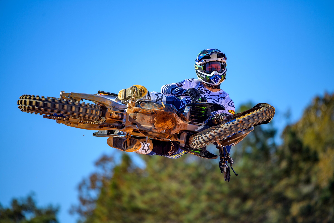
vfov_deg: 4.6
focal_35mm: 300
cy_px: 112
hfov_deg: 6.9
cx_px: 167
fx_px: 2783
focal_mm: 300
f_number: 4
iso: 100
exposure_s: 1/1250
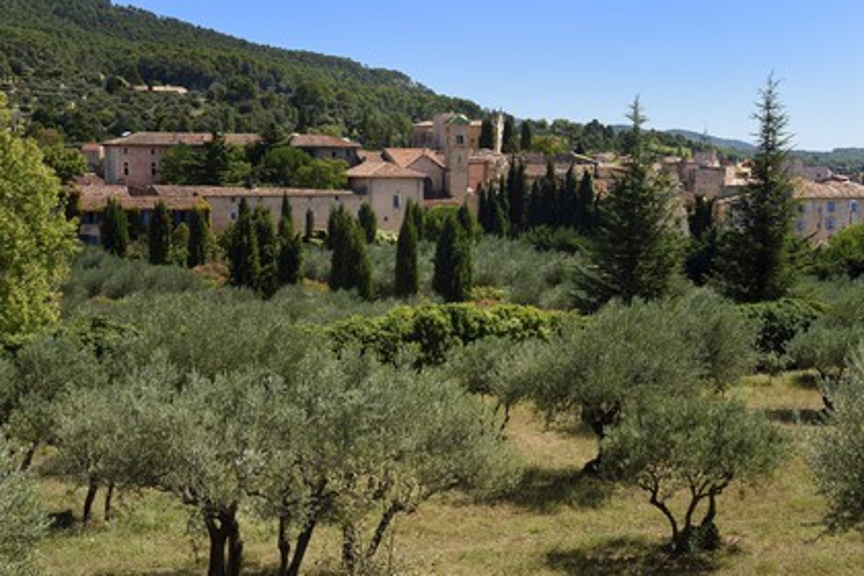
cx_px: 432
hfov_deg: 39.6
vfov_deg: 27.0
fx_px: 1200
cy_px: 288
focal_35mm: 50
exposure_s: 1/250
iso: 200
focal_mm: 50
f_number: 11
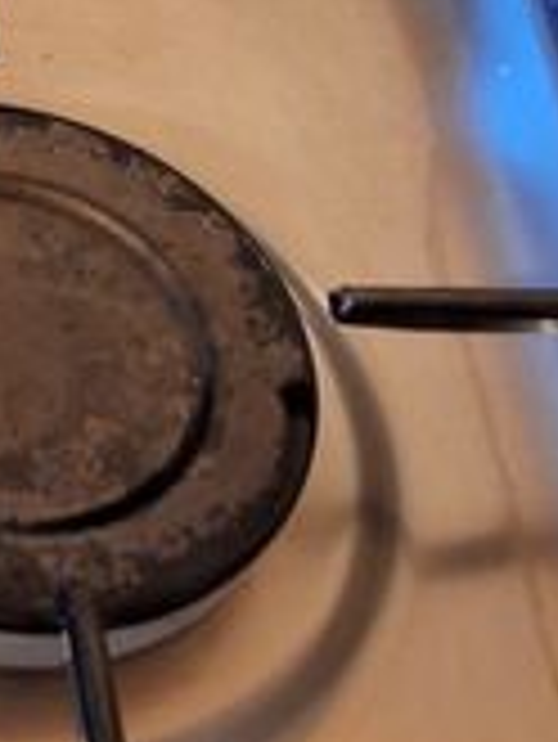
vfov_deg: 14.0
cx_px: -742
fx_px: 2984
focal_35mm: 139
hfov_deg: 9.6
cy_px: 72
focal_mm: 5.54
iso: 640
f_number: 1.8
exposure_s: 1/20
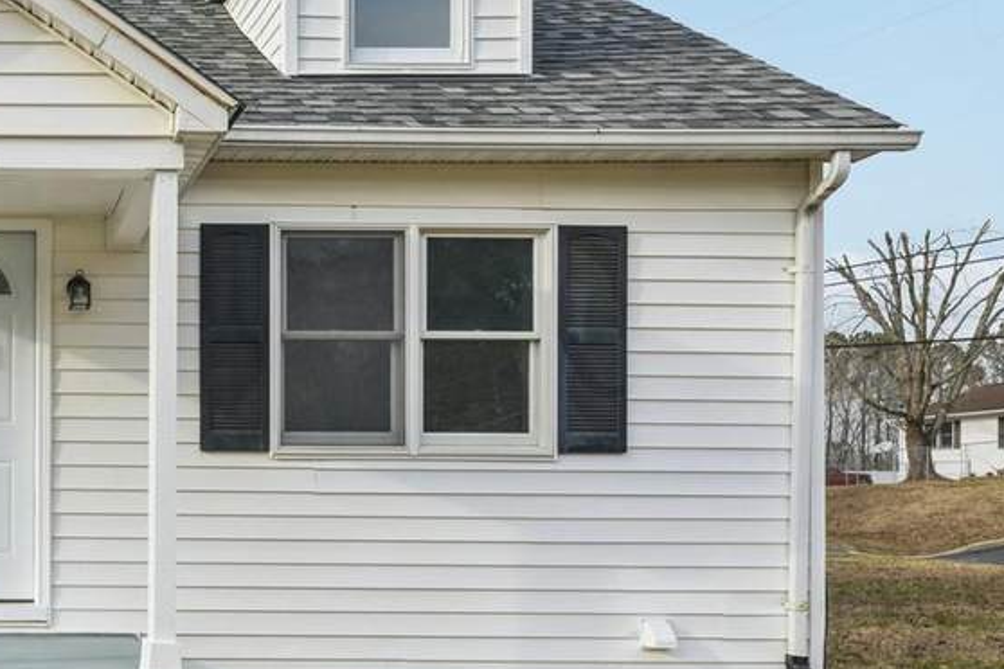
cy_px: 305
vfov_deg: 34.2
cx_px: -25
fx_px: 1088
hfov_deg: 42.1
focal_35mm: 39
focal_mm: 17
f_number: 8
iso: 100
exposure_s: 1/200
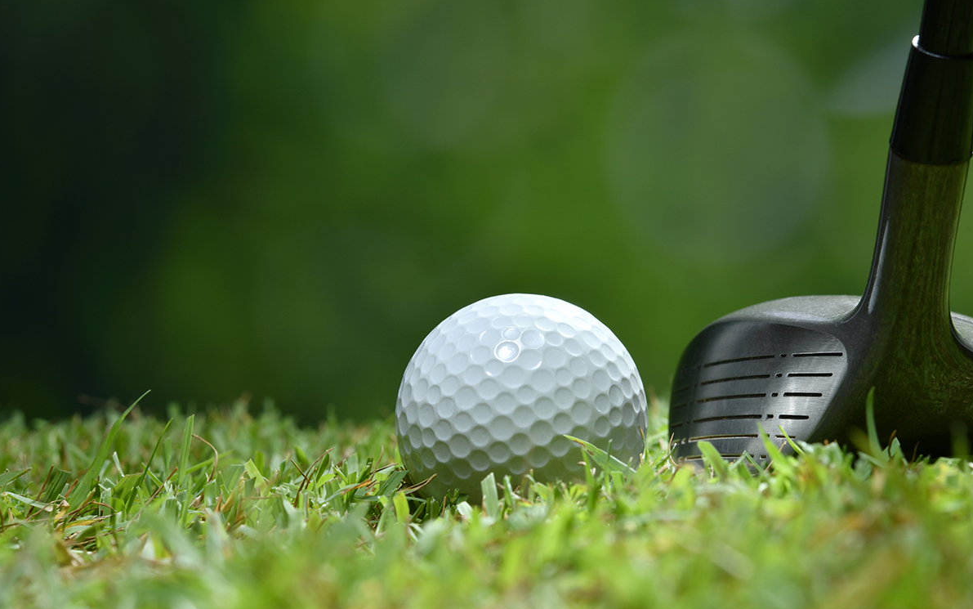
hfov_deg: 26.8
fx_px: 2042
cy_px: 236
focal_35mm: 77
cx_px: 529
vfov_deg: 16.9
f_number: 16
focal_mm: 60
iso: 100
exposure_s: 1/125
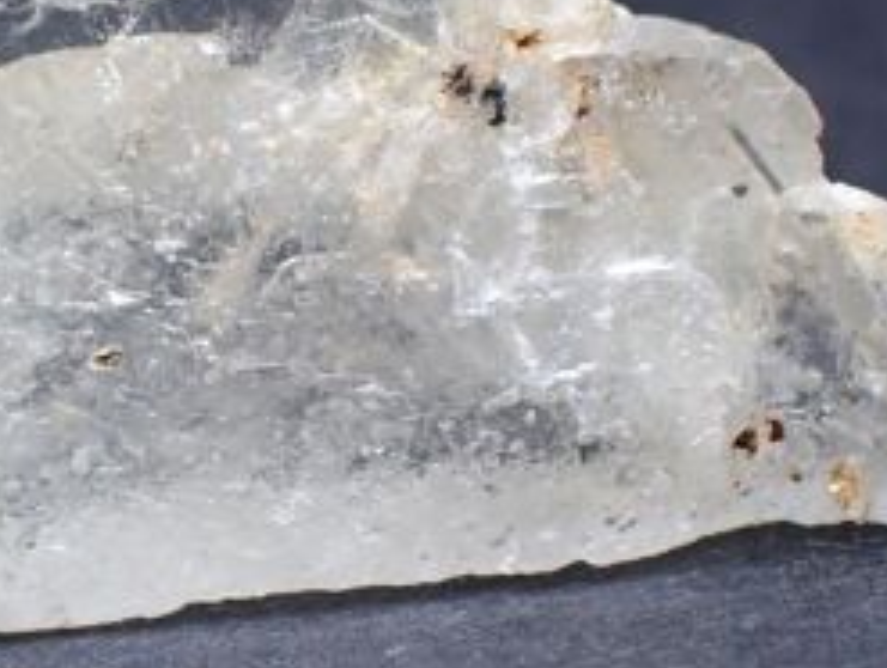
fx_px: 4978
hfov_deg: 10.2
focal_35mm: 194
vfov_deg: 7.7
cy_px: 345
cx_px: 266
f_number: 4.9
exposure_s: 1/160
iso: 800
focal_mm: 18
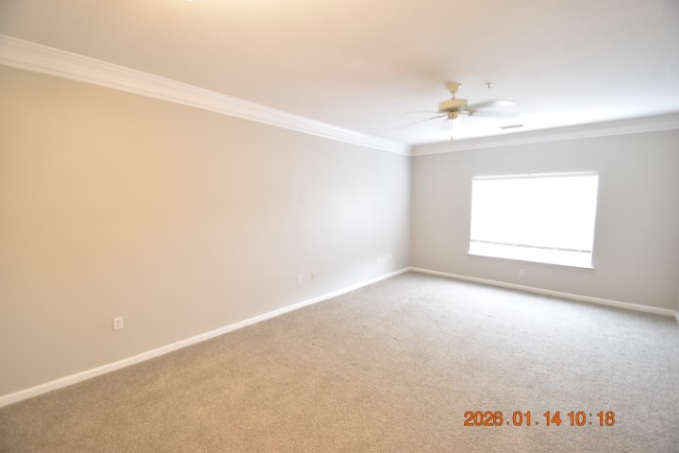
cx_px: 340
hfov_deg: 100.4
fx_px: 283
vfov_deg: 77.3
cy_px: 226
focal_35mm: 15
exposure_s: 1/20
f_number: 3.5
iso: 800
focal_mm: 10
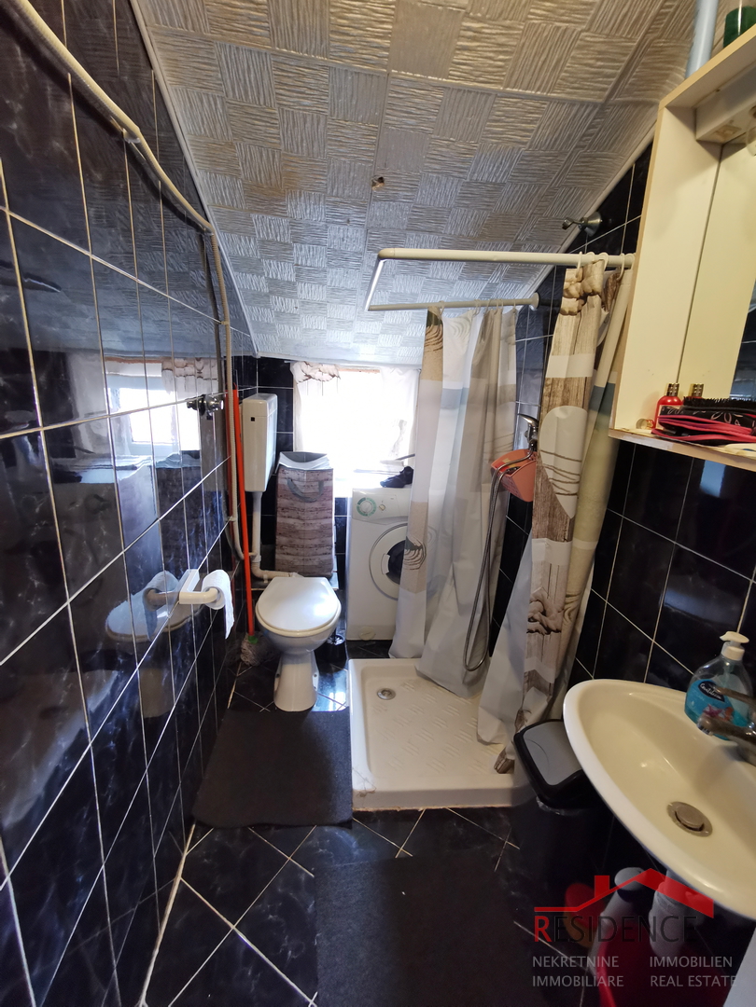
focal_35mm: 16
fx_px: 466
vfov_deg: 94.5
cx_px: 378
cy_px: 504
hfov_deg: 78.1
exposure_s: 1/24
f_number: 2.2
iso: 500
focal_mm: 2.35
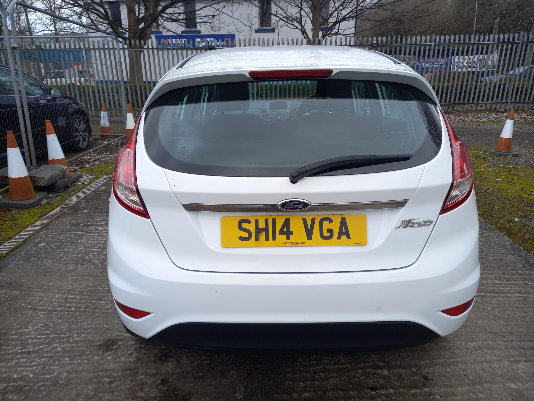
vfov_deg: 54.9
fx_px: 386
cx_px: 267
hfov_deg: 69.4
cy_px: 200
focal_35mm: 25
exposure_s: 1/129
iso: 25
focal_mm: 4.6
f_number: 2
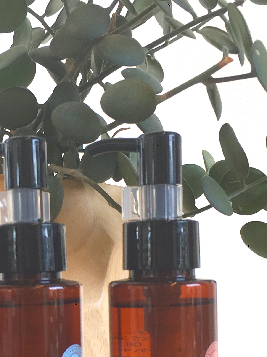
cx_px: 37
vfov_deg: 25.4
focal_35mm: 75
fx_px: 771
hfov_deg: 19.3
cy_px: 301
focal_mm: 4.15
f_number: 2.2
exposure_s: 1/60
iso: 25
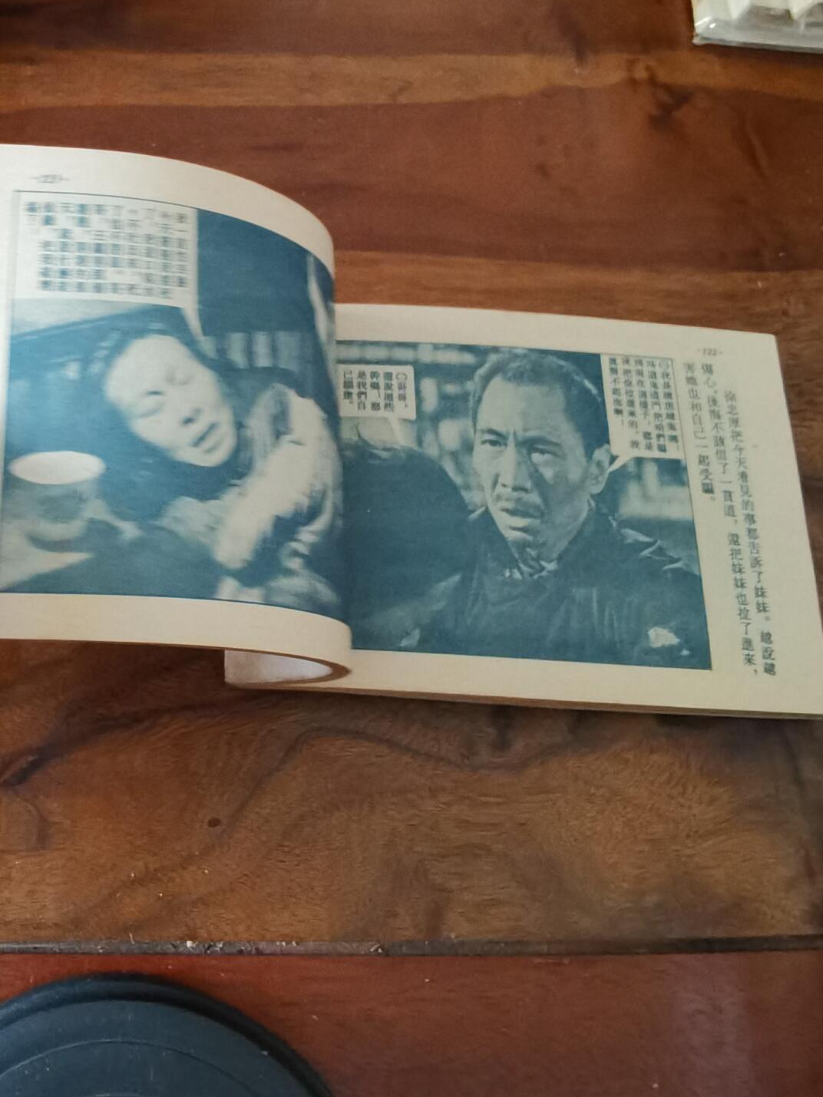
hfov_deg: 41.7
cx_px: 359
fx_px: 1078
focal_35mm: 34
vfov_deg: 53.4
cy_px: 417
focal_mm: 2.26
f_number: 2.2
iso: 500
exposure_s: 1/20
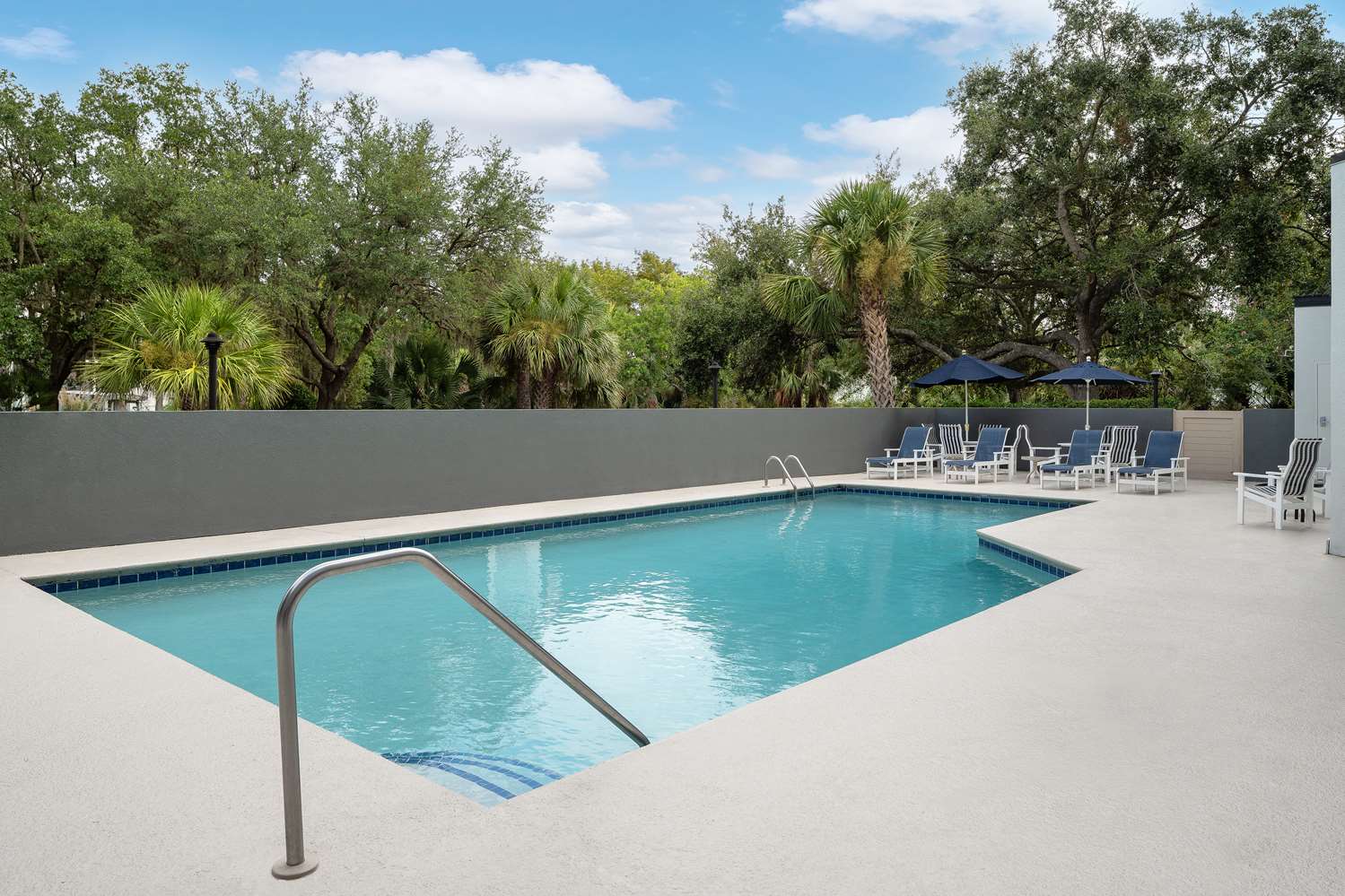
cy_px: 448
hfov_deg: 73.7
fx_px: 897
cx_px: 672
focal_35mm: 24
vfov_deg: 53.1
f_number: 8
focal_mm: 24
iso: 400
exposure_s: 1/160
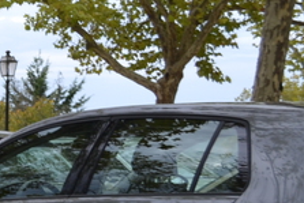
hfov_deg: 11.6
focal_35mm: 156
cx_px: -335
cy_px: 253
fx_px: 1318
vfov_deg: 8.7
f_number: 5.6
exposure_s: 1/125
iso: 110
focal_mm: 24
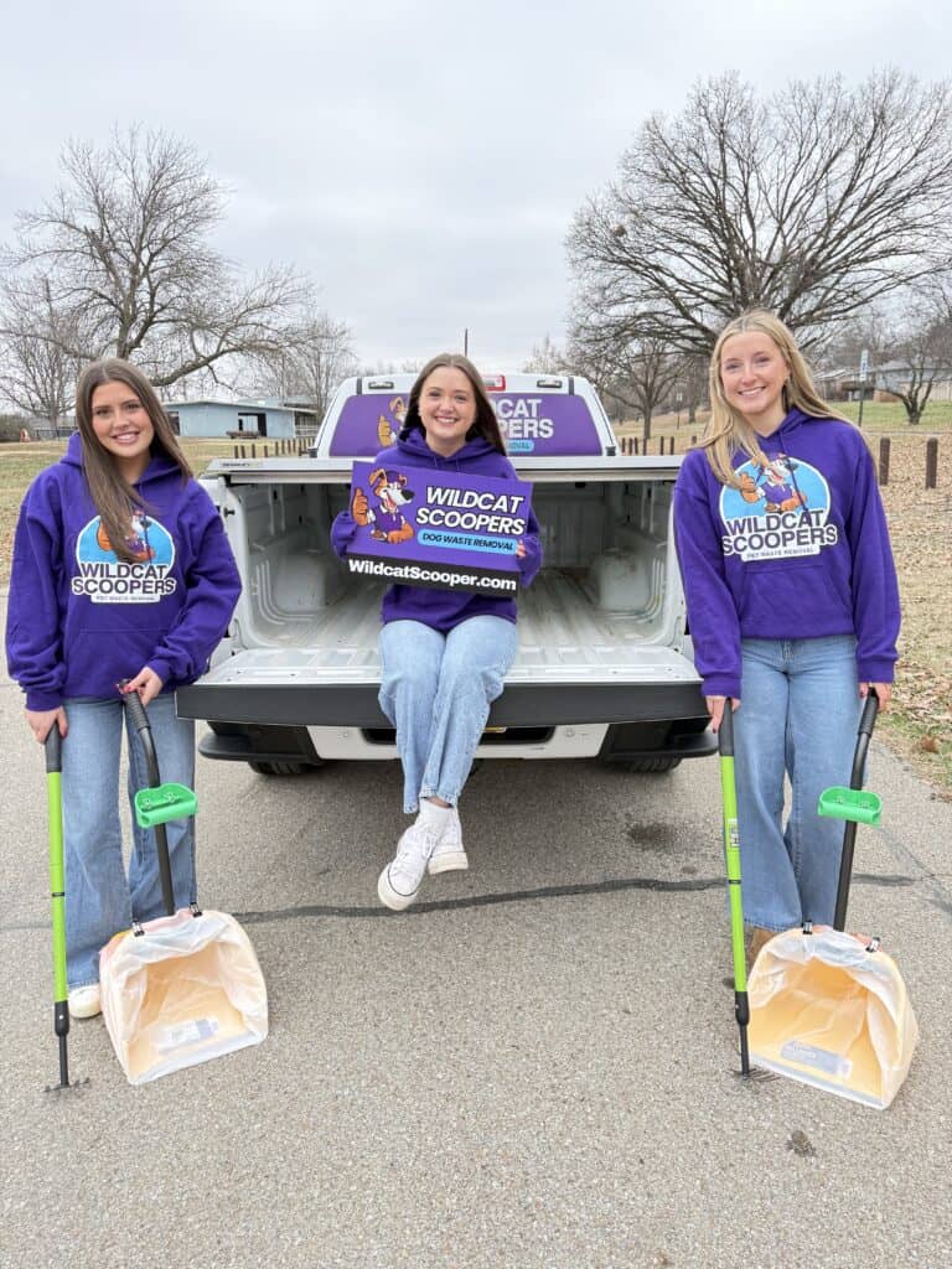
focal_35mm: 24
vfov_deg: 71.6
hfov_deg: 56.8
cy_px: 634
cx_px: 476
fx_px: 880
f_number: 1.78
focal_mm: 6.76
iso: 100
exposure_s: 1/403
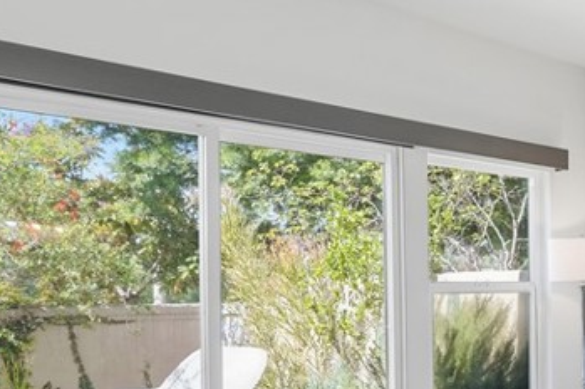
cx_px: 704
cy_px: 290
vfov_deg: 28.2
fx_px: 763
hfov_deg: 33.8
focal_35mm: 47
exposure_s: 1/400
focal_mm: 16
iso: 320
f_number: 8
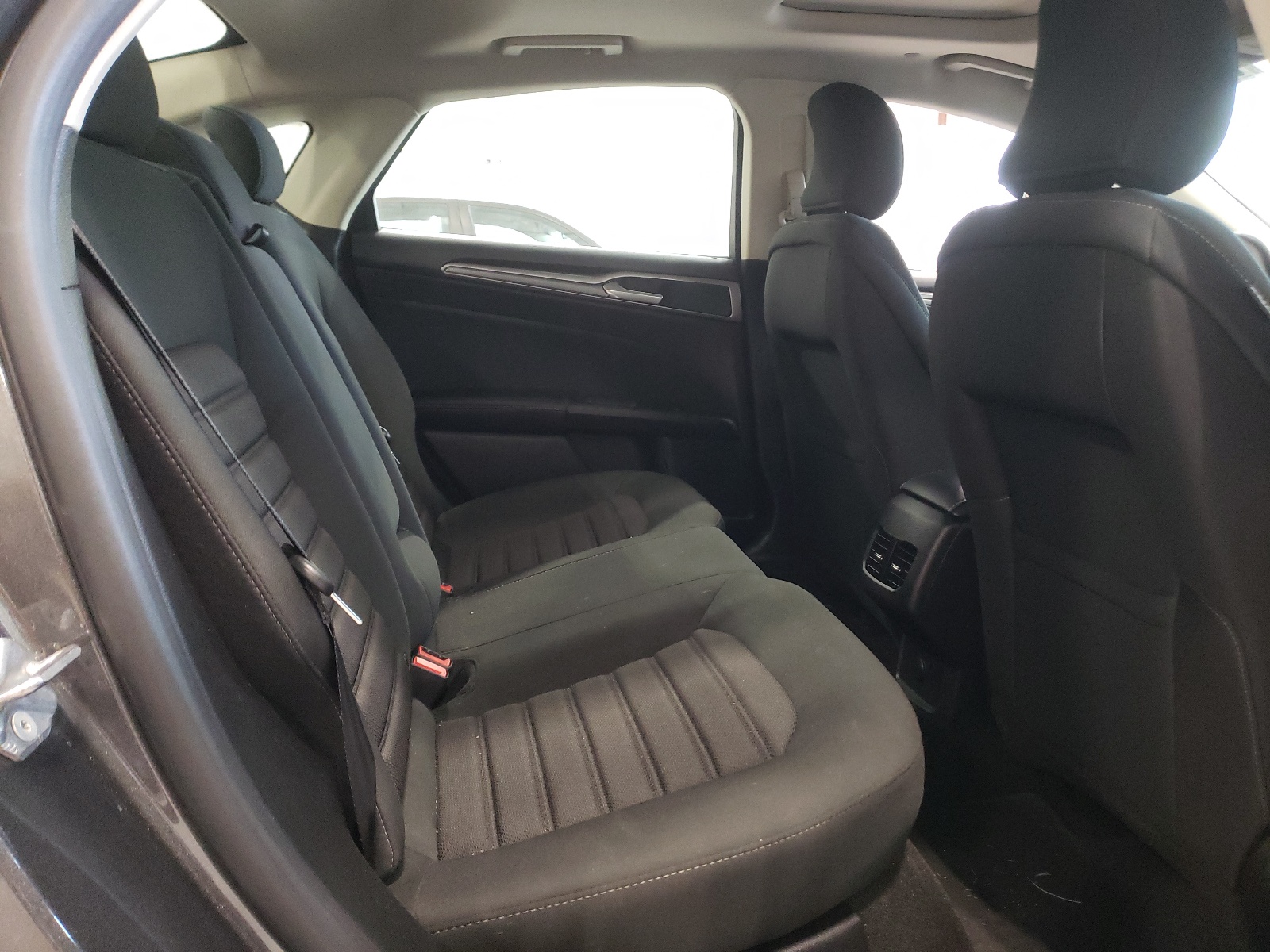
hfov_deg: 67.3
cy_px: 476
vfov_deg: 53.1
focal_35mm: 26
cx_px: 635
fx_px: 954
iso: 379
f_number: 1.5
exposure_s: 1/30
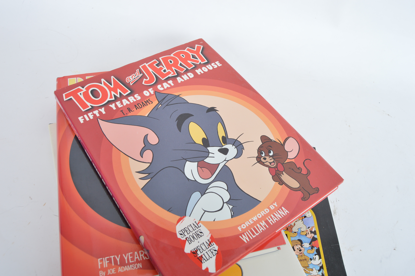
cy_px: 138
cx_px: 208
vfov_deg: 45.6
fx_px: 328
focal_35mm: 28
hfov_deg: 64.6
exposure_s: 1/160
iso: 200
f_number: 5
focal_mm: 19
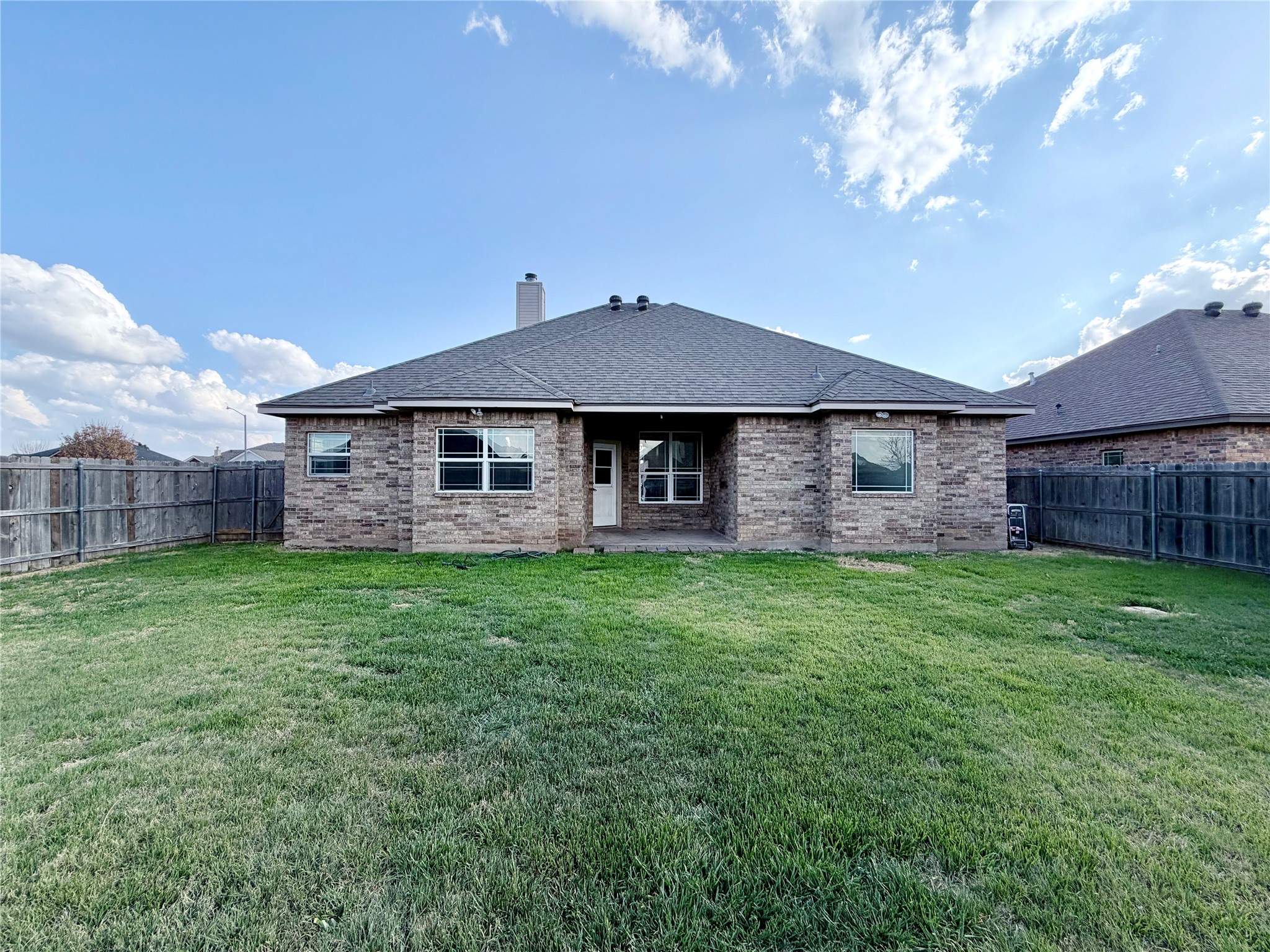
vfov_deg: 85.7
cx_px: 635
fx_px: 514
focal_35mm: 14
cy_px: 476
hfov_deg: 102.1
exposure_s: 1/770
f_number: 2.2
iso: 32
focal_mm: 2.22
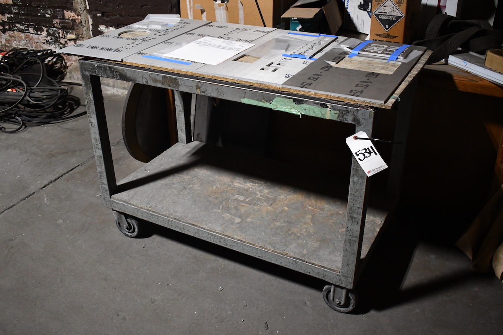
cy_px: 168
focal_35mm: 36
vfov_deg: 36.9
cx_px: 252
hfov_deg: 53.1
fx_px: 503
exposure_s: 1/60
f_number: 3.8
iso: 3600
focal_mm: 24
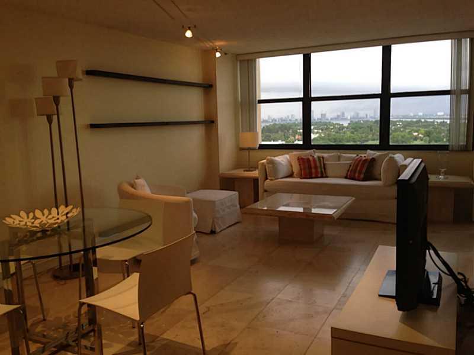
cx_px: 237
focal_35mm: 33
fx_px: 452
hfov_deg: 55.4
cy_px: 178
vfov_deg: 42.9
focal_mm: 4.12
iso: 50
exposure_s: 1/60
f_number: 2.4
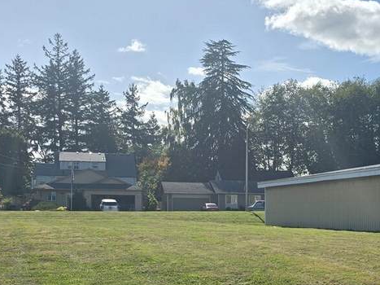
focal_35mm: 63
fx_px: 691
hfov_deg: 29.8
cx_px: 317
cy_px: 228
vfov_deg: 22.9
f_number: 1.7
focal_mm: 6.3
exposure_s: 1/1829
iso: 12
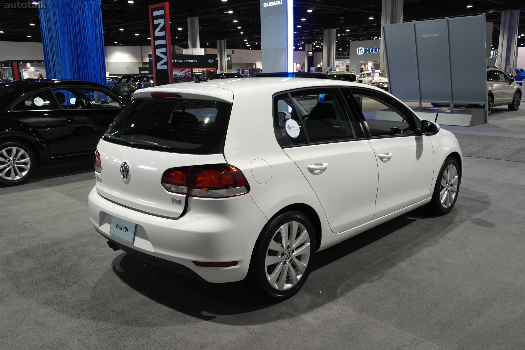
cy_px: 175
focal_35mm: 30
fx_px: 437
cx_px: 262
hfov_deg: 61.9
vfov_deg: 43.6
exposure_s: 1/30
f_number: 3.5
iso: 400
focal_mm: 20
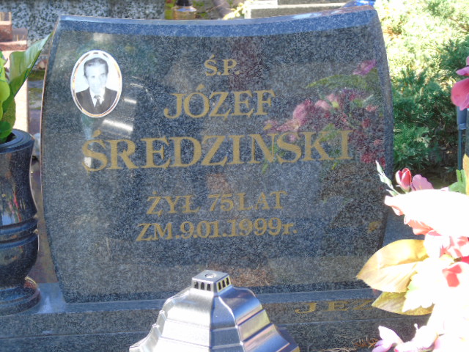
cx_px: 234
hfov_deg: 18.2
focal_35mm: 108
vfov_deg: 13.7
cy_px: 176
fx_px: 1463
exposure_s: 1/40
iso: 80
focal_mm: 19
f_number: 4.4
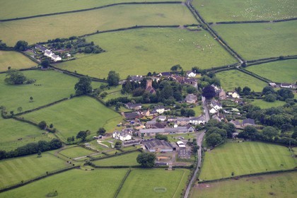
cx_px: 148
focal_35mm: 180
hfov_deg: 11.4
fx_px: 1485
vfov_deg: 7.6
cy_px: 99
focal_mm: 180
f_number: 4.5
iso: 400
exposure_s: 1/800
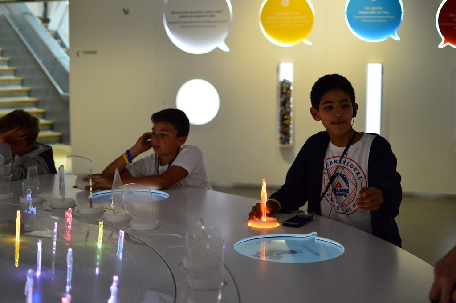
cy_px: 152
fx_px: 664
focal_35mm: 52
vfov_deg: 25.7
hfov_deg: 37.9
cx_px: 228
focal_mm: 35
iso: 1600
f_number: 1.8
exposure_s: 1/1000
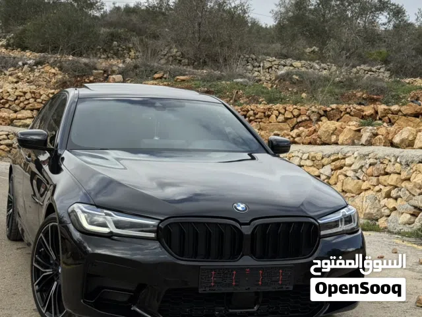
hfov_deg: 39.7
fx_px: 585
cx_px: 211
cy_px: 158
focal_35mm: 48
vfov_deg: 30.3
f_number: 1.78
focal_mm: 6.76
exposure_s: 1/3096
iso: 64
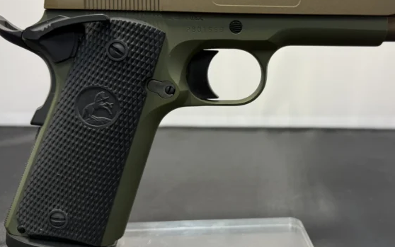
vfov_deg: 36.1
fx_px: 377
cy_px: 91
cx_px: 242
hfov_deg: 54.8
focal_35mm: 35
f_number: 1.78
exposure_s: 1/60
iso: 125
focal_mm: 6.76
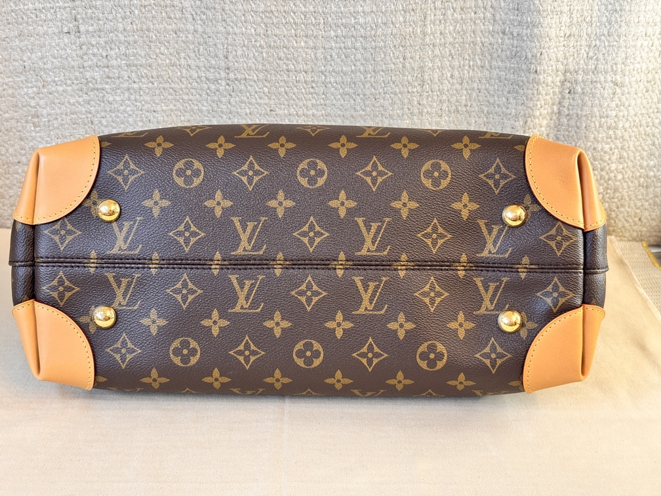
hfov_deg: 39.7
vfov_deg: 30.3
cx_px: 330
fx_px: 917
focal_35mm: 48
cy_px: 248
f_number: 1.78
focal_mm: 6.76
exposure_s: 1/53
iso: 160
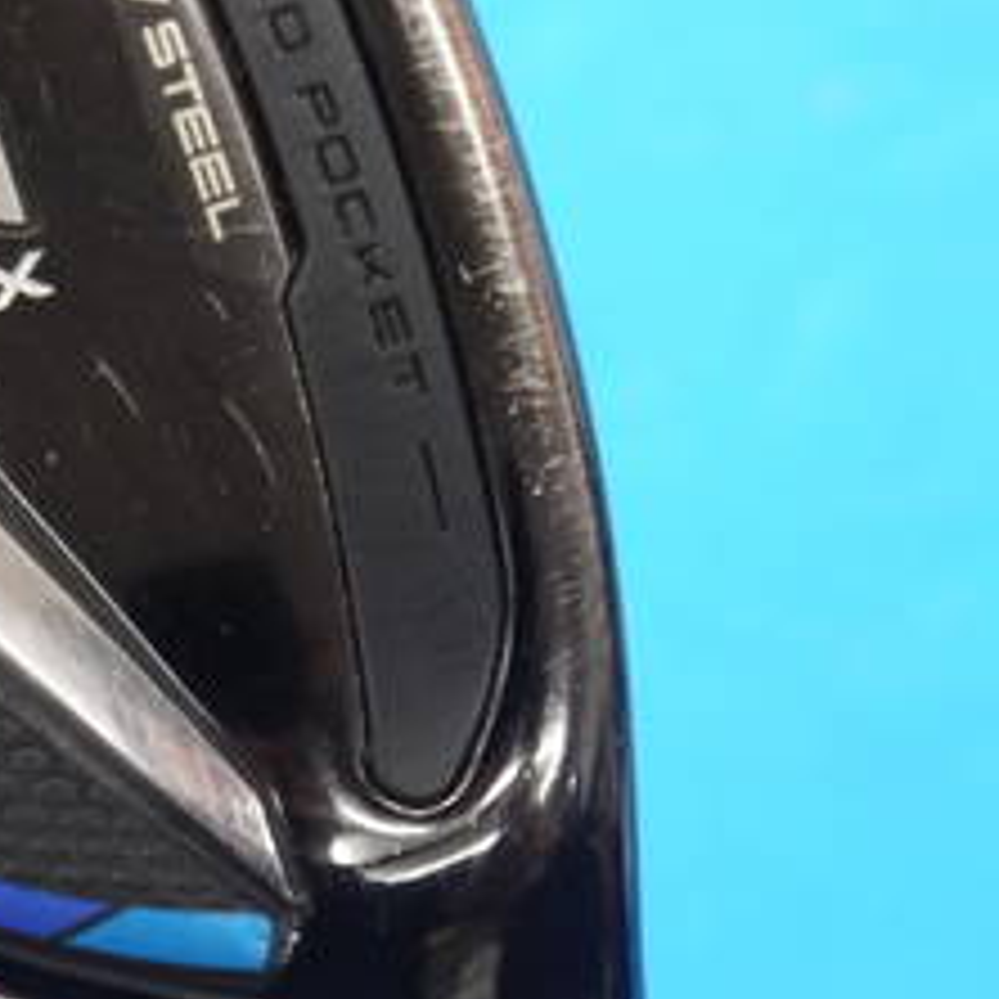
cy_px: 279
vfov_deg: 8.2
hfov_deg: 8.1
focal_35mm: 214
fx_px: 6987
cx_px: -68
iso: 800
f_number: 5.6
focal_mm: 42
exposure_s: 1/60
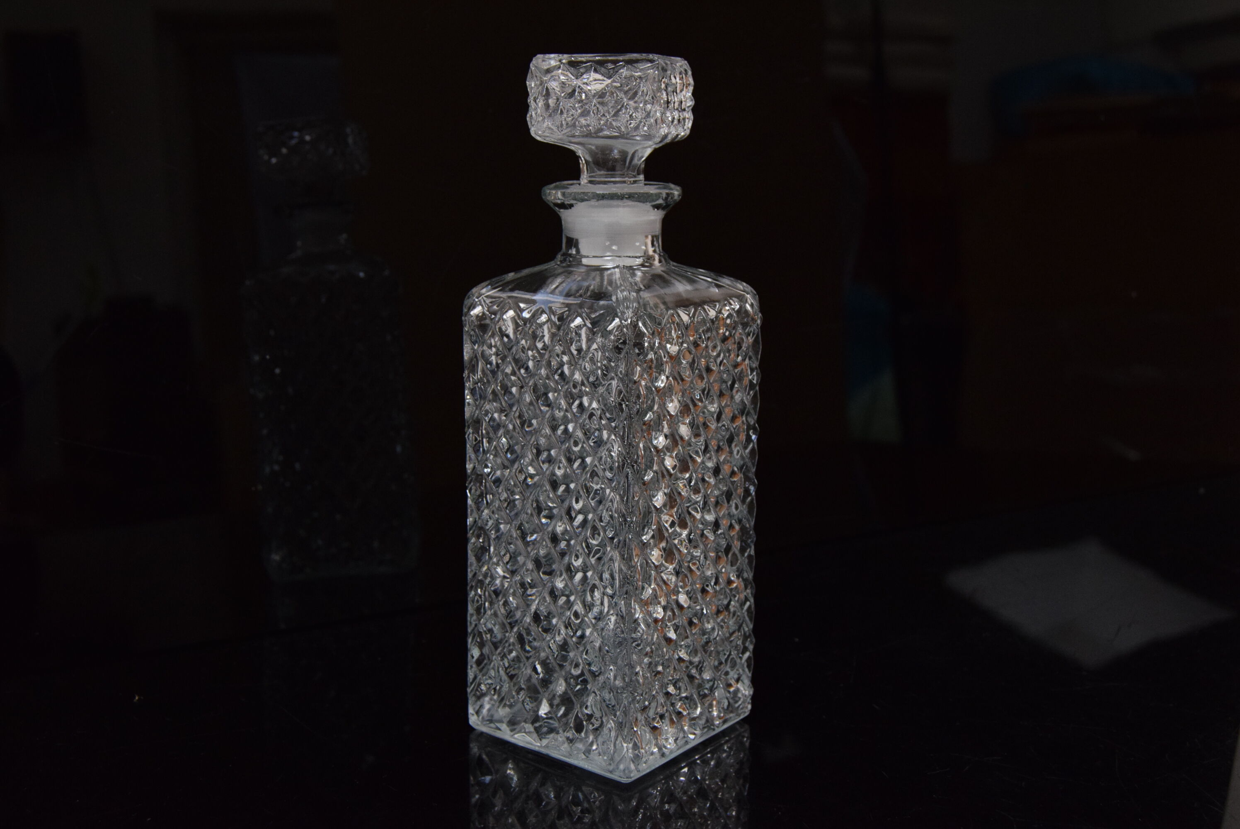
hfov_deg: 46.4
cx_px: 620
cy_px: 414
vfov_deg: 31.9
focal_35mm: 42
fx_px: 1448
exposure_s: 1/160
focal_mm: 28
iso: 1600
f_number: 6.3
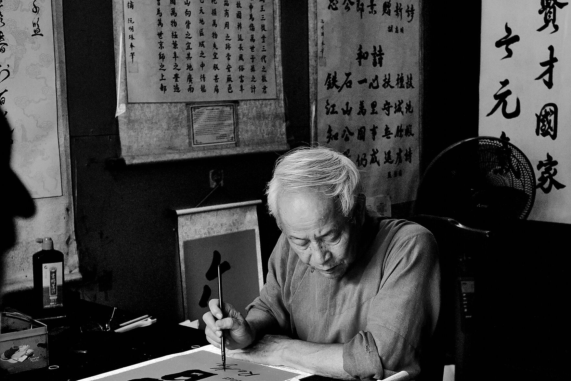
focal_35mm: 56
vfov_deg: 24.1
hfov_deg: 35.5
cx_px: 340
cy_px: 251
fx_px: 888
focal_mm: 27
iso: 2500
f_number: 4
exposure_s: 1/1000
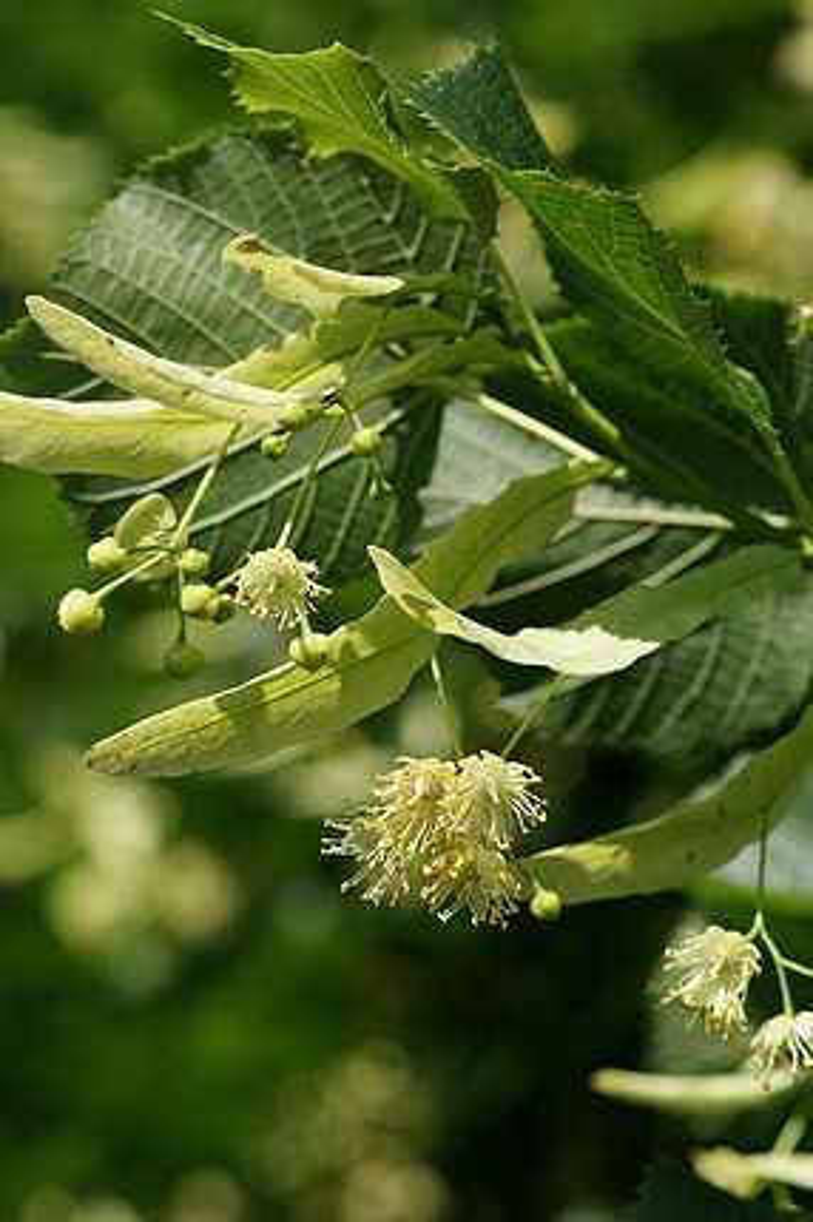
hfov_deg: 9.1
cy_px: 611
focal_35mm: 150
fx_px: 5089
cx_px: 406
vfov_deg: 13.7
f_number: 5.6
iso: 250
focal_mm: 100
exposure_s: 1/1250
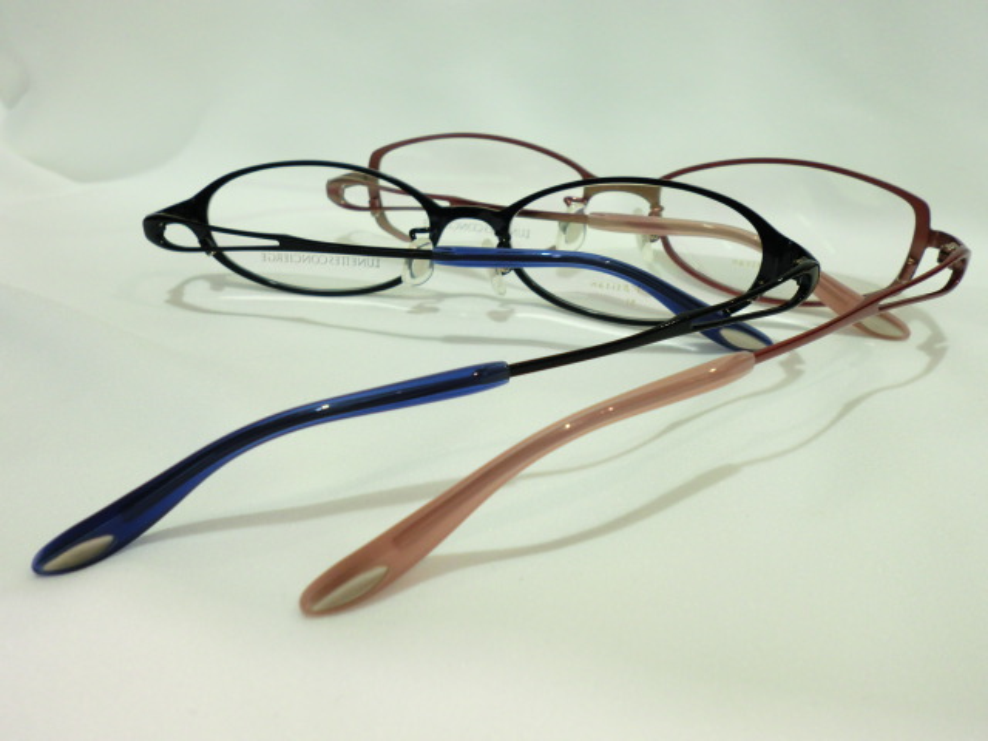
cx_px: 494
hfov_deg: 56.8
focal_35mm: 32
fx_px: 913
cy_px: 370
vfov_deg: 44.2
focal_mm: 5.8
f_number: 3.5
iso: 100
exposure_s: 1/60
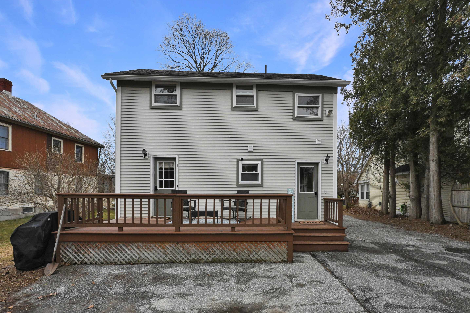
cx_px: 246
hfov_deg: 100.3
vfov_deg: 77.3
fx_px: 196
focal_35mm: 15
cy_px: 164
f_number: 14
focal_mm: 14
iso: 2000
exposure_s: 1/400
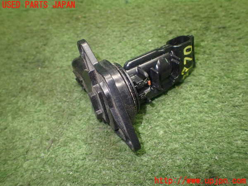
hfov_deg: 60.0
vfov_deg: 46.8
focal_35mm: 30
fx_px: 215
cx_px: 124
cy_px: 93
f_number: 2.3
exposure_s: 1/125
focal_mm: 5.4
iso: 640
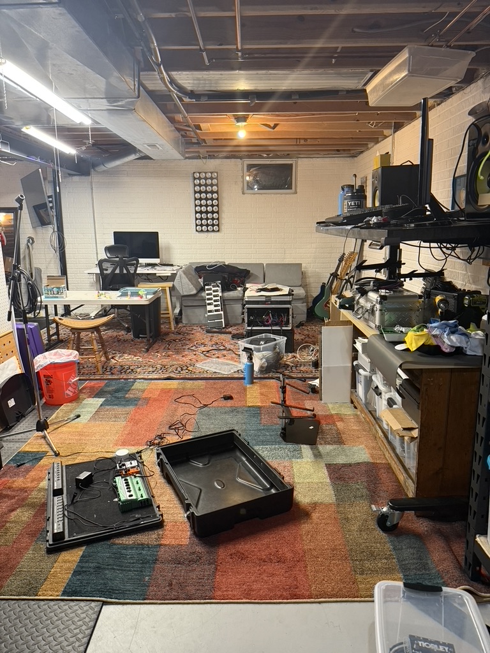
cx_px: 245
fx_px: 453
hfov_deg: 56.8
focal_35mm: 24
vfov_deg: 71.6
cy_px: 326
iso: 320
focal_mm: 6.76
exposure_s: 1/60
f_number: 1.78
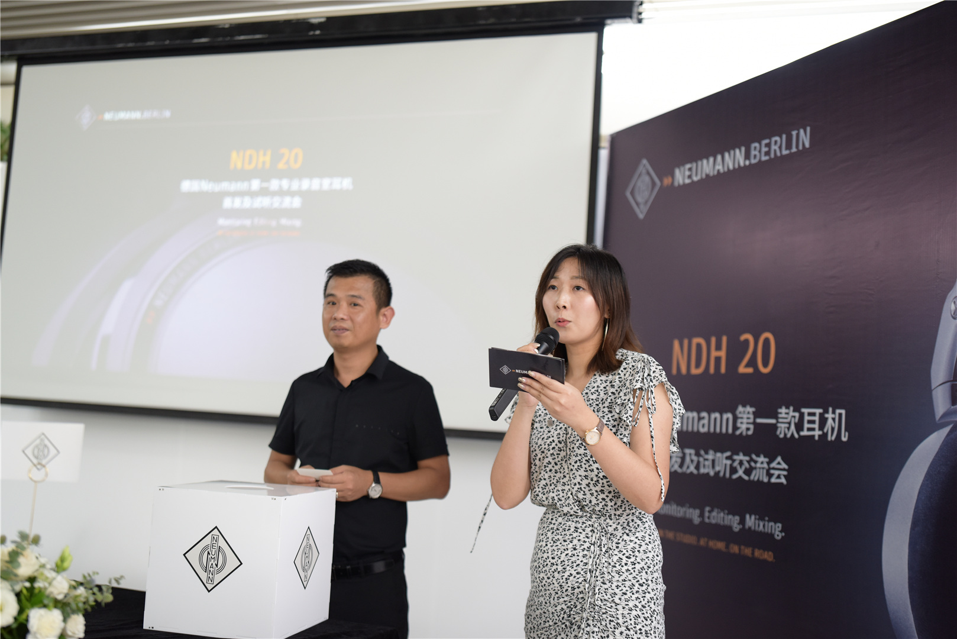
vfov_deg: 33.4
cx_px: 478
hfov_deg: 48.4
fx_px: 1064
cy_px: 320
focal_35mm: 40
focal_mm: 40
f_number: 1.6
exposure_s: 1/80
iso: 640
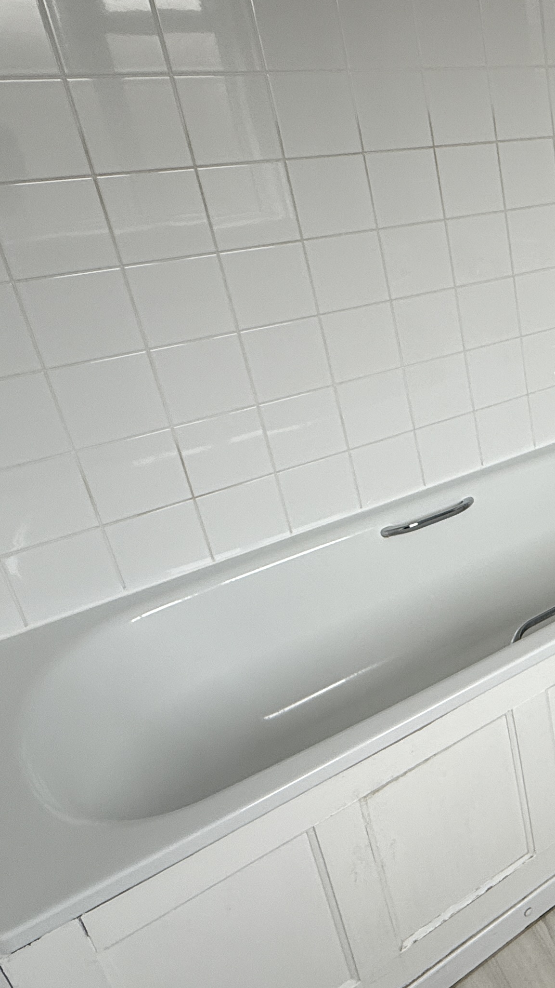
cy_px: 407
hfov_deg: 32.1
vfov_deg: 63.9
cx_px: 670
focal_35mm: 30
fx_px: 785
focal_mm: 2.22
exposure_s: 1/99
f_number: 2.2
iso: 80
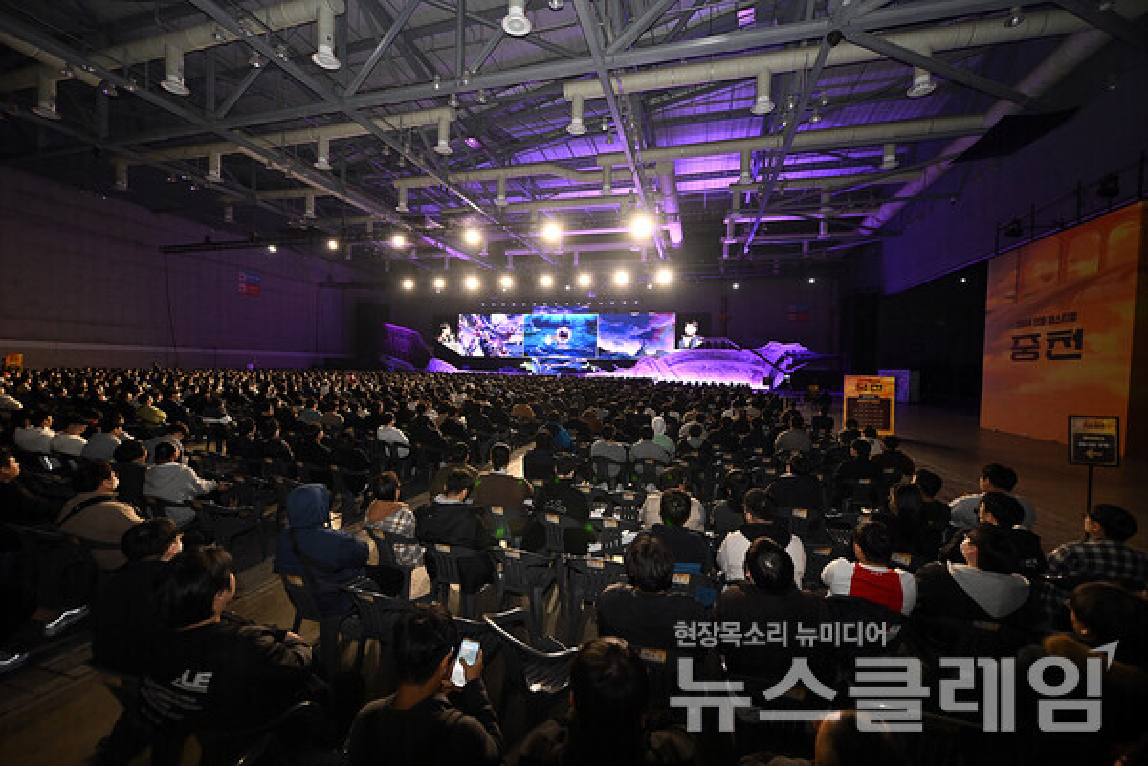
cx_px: 574
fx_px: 446
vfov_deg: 81.2
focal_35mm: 14
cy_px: 383
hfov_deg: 104.3
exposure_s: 1/160
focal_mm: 14
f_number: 3.2
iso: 3200
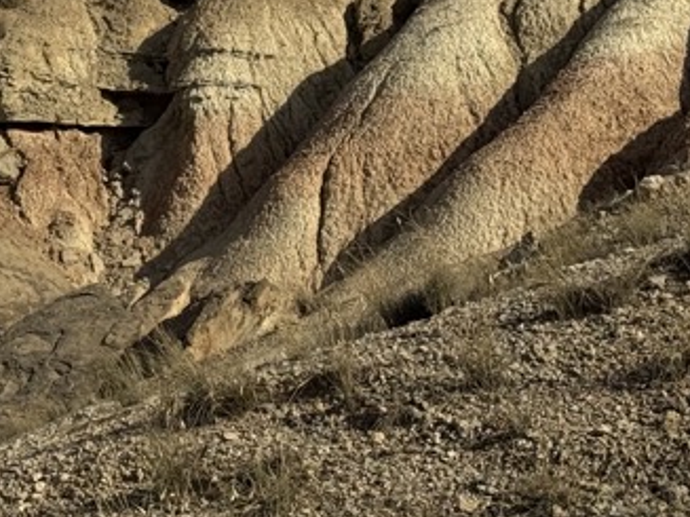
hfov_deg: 13.4
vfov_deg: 10.4
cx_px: -279
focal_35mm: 141
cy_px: -36
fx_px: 2810
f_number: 1.78
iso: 64
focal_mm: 6.76
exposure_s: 1/7937
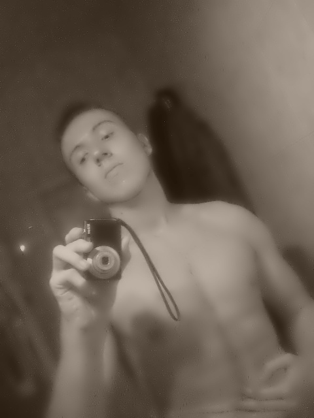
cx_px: 157
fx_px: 423
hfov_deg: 40.7
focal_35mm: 35
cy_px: 209
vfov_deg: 52.6
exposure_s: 1/32.5
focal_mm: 6.3
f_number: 3.1
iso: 800
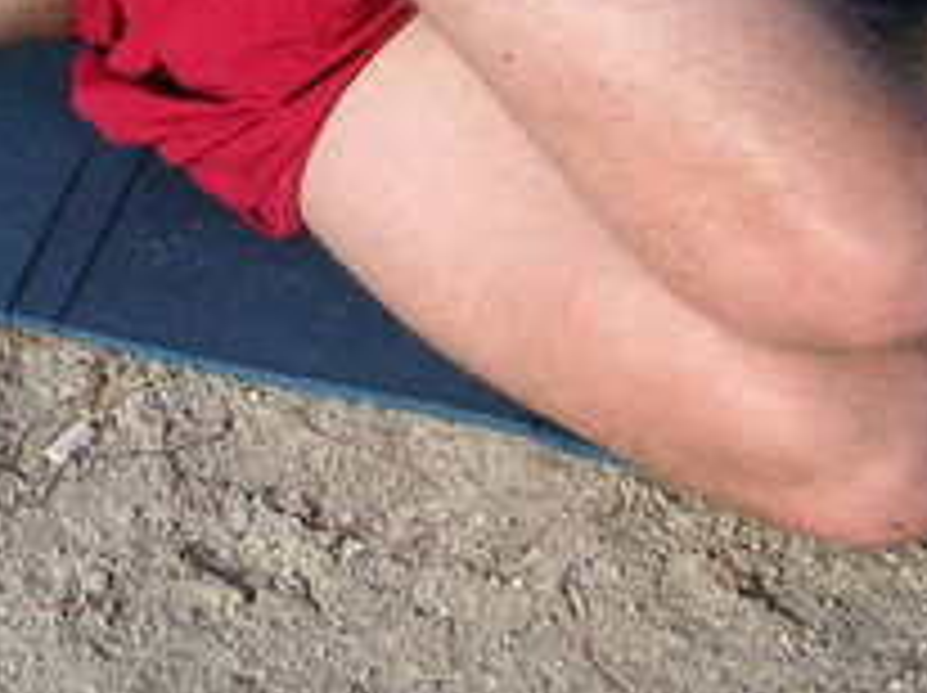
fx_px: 3852
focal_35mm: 144
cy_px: -184
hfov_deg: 13.5
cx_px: -50
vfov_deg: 10.1
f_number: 6.7
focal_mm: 6.1
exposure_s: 1/180
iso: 50
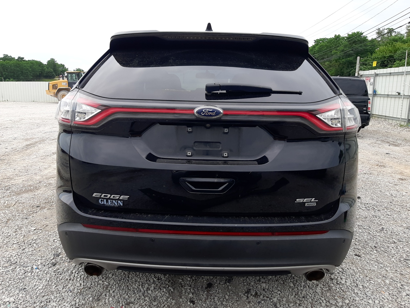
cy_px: 154
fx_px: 308
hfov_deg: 67.3
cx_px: 205
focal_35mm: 26
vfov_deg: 53.1
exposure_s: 1/1250
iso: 40
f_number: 1.7
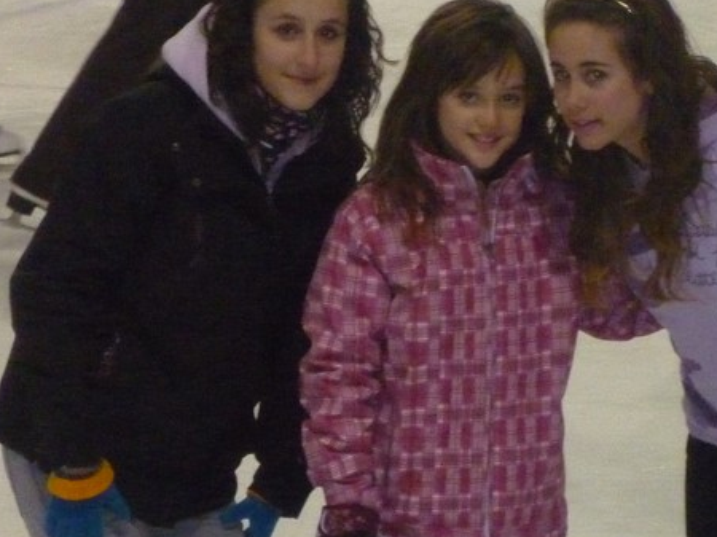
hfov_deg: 6.0
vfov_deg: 4.5
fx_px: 6832
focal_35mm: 330
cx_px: 445
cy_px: 453
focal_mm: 26
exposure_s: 1/60
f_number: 5.9
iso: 1000
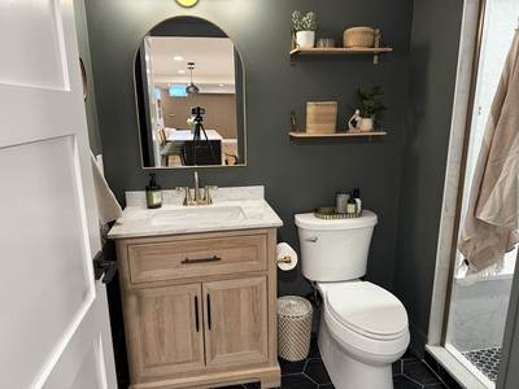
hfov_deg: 71.6
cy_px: 194
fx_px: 360
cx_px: 260
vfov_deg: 56.8
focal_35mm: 24
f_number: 1.78
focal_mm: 6.76
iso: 320
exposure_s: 1/60
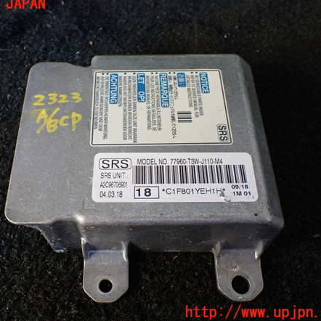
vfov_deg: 46.0
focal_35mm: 36
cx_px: 131
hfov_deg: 45.8
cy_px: 158
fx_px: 378
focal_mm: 5.4
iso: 250
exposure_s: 1/125
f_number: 2.3
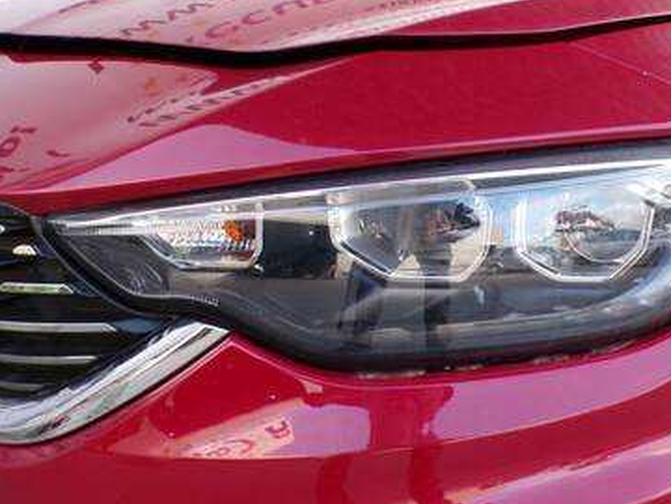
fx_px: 620
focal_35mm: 32
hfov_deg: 56.2
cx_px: 414
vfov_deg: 44.0
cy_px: 287
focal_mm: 4.3
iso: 100
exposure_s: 1/42
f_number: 4.4
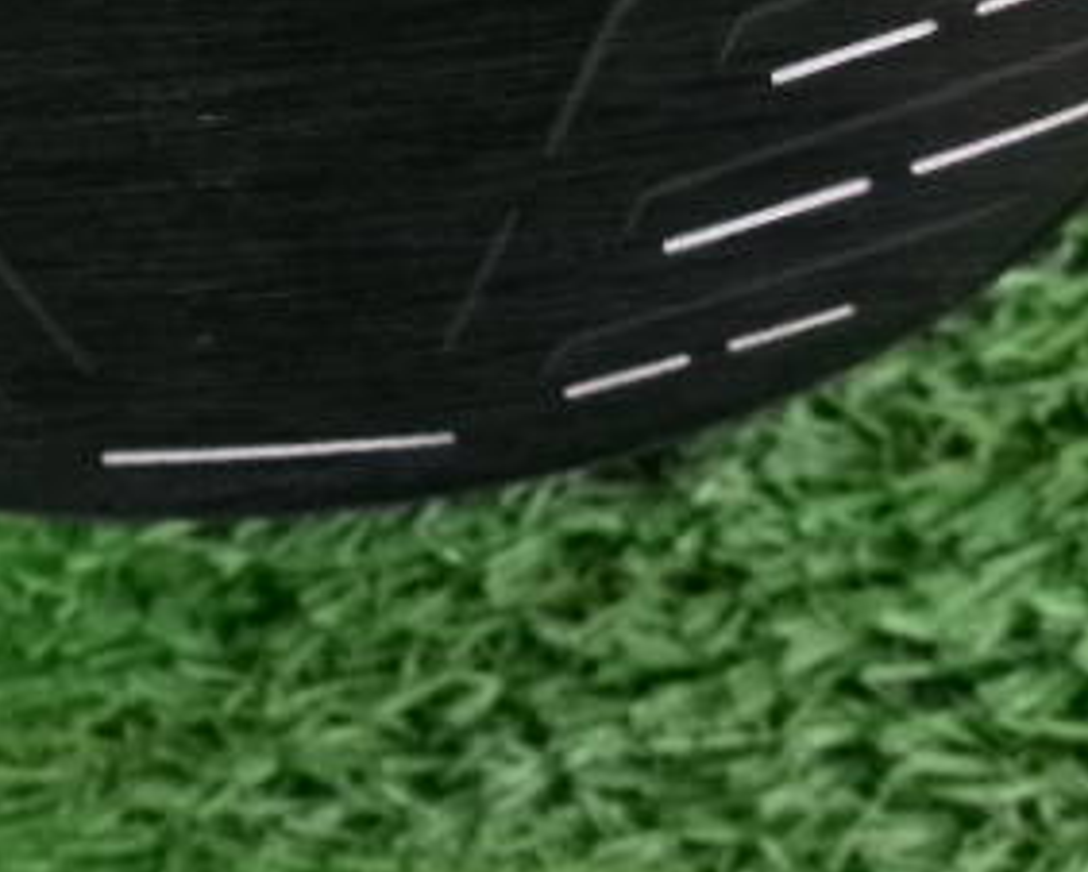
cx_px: 104
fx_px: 1998
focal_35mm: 62
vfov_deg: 23.8
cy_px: 42
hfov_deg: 29.2
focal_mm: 5.1
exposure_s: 1/34
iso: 800
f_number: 3.9
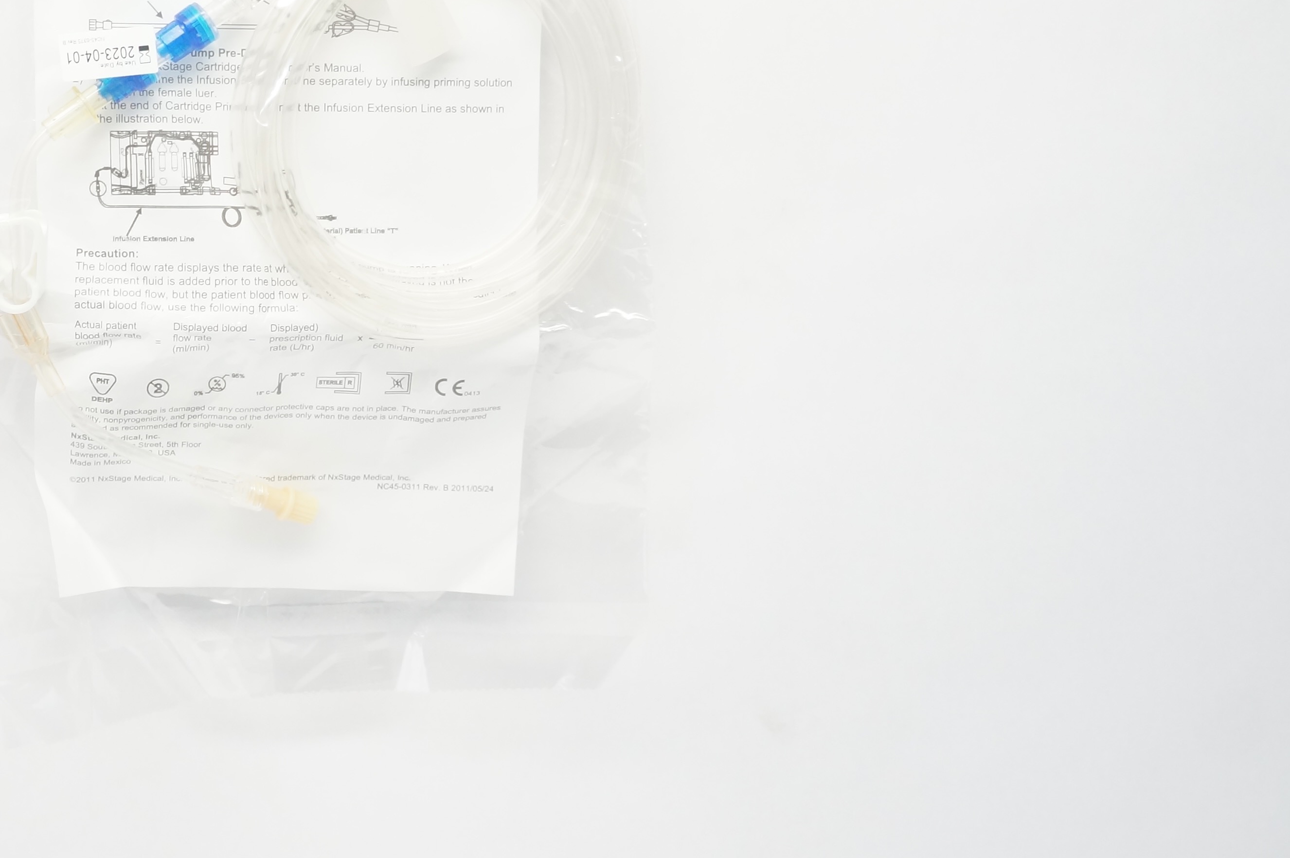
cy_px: 212
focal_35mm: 50
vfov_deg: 26.6
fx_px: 1790
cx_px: 245
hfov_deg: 38.1
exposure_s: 1/80
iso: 800
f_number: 5.6
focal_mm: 18
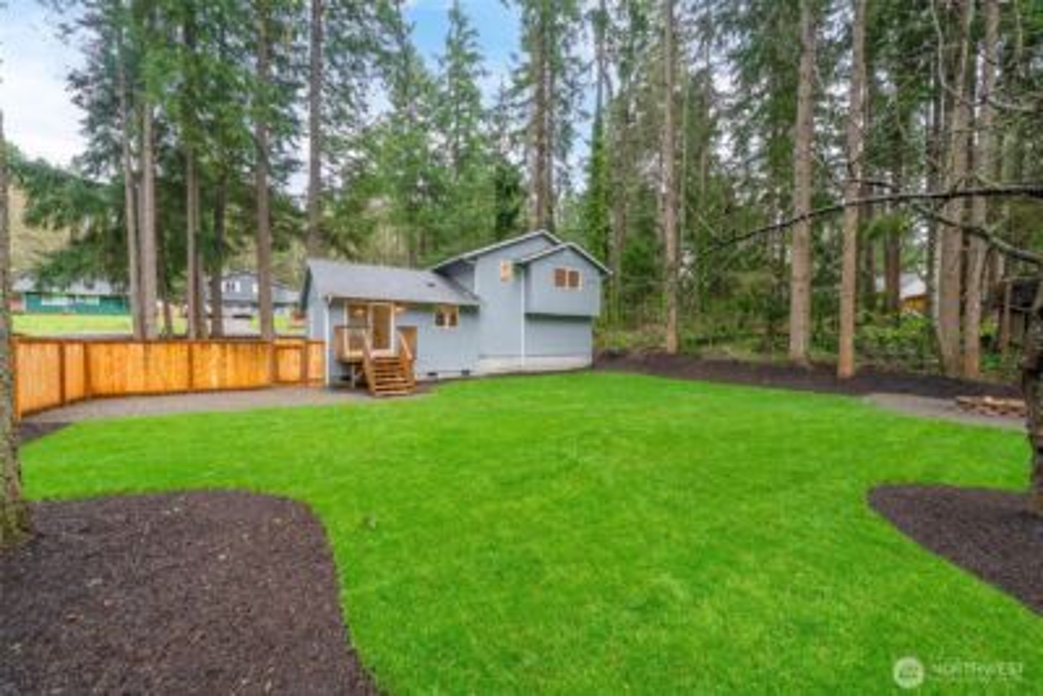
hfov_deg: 108.3
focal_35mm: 13
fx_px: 377
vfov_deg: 85.5
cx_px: 522
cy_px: 348
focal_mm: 13
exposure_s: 1/30
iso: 320
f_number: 7.1
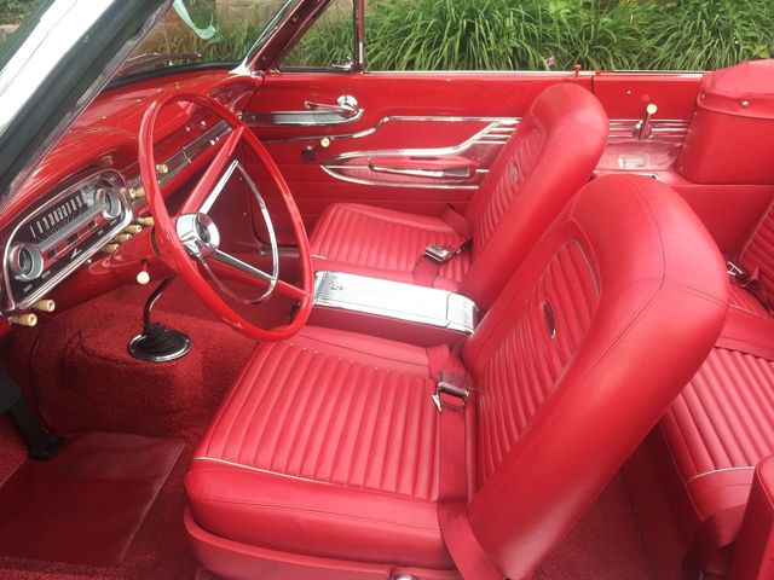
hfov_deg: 61.7
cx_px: 387
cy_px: 290
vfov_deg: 48.2
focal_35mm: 29
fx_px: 648
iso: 40
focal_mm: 4.15
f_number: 2.2
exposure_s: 1/120
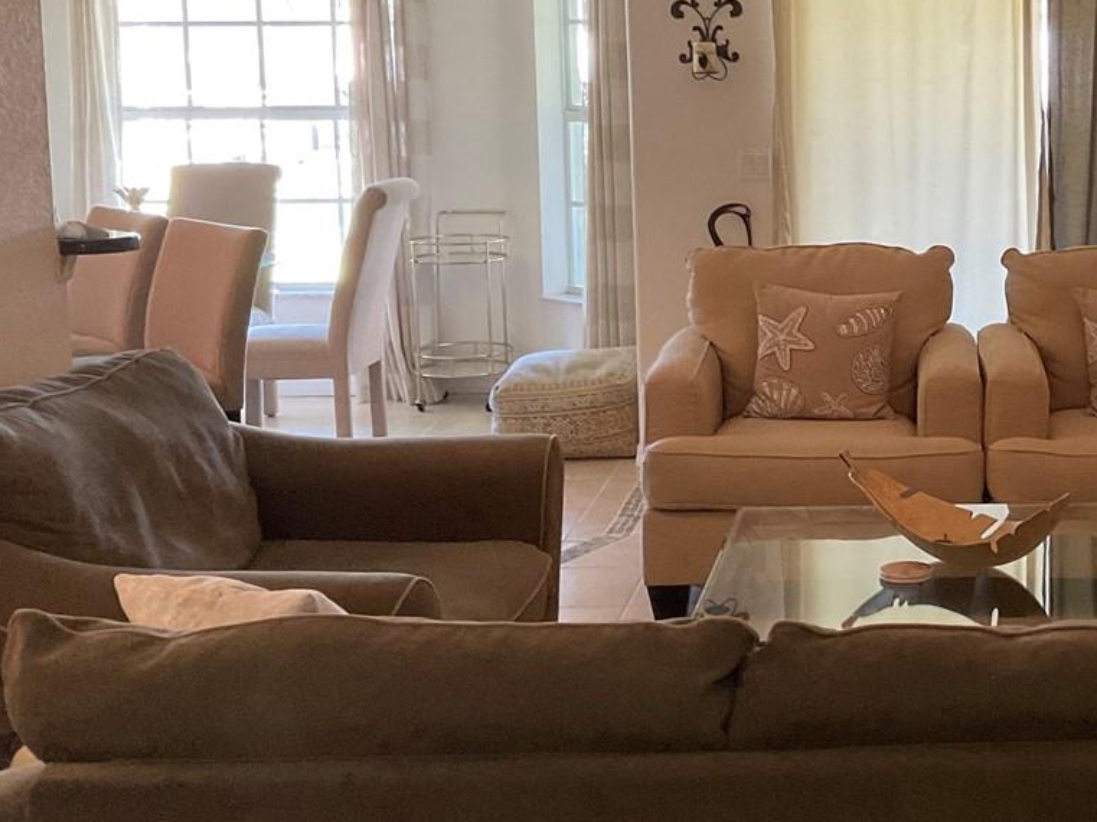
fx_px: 1932
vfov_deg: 23.9
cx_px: 987
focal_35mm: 61
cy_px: 291
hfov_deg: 30.3
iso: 160
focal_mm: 3
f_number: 1.8
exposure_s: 1/60
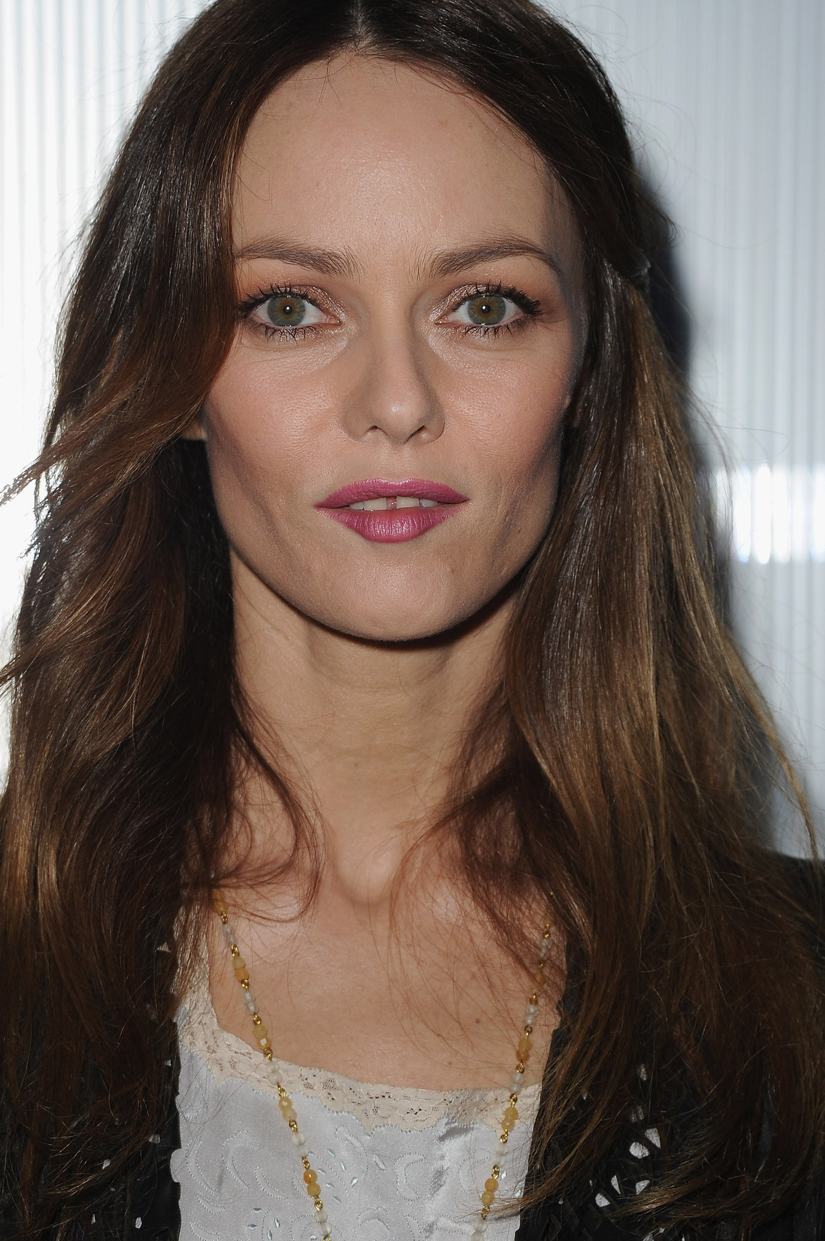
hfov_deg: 10.8
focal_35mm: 127
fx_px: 4373
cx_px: 386
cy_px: 587
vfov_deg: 16.1
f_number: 7.1
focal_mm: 112
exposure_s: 1/160
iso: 800
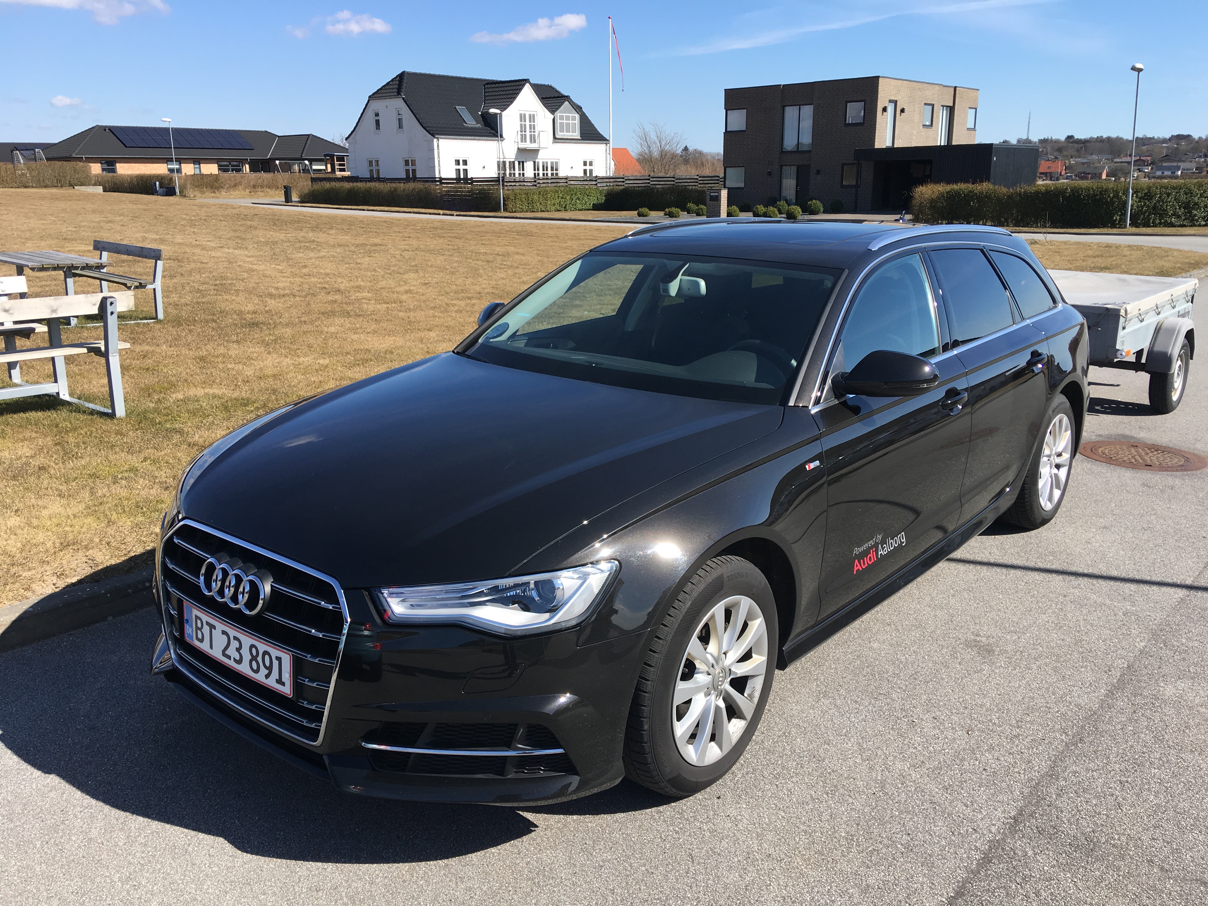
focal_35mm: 29
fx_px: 1012
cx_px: 604
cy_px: 453
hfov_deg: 61.7
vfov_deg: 48.2
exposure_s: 1/1054
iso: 25
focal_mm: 4.15
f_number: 2.2
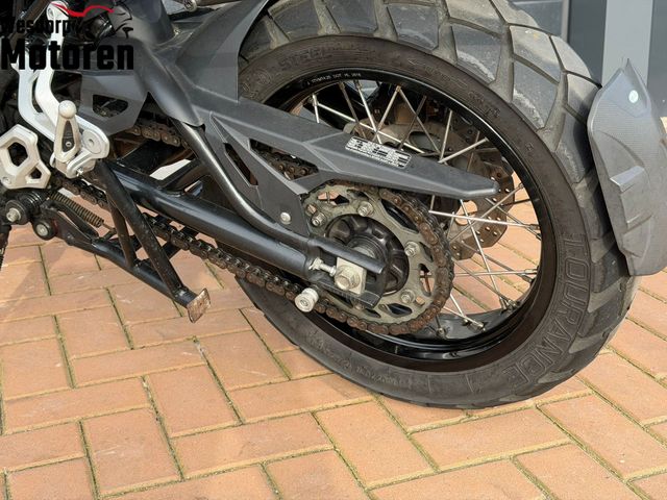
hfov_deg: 39.7
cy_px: 250
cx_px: 334
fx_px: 925
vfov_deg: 30.3
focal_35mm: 48
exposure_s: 1/681
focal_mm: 6.76
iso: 100
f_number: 1.78
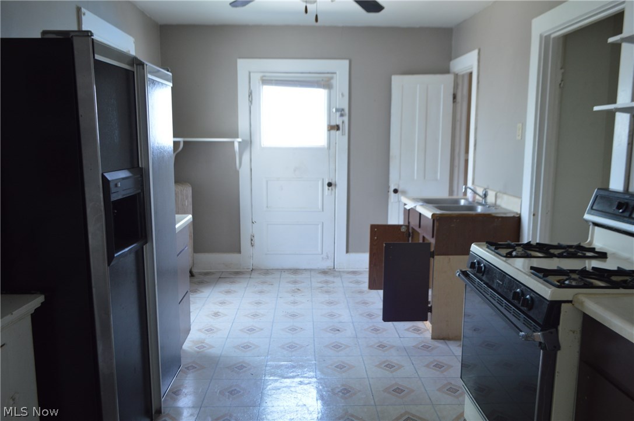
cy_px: 210
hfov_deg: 67.4
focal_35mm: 27
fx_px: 475
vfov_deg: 47.8
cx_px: 317
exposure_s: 1/50
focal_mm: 18
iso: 400
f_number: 3.5
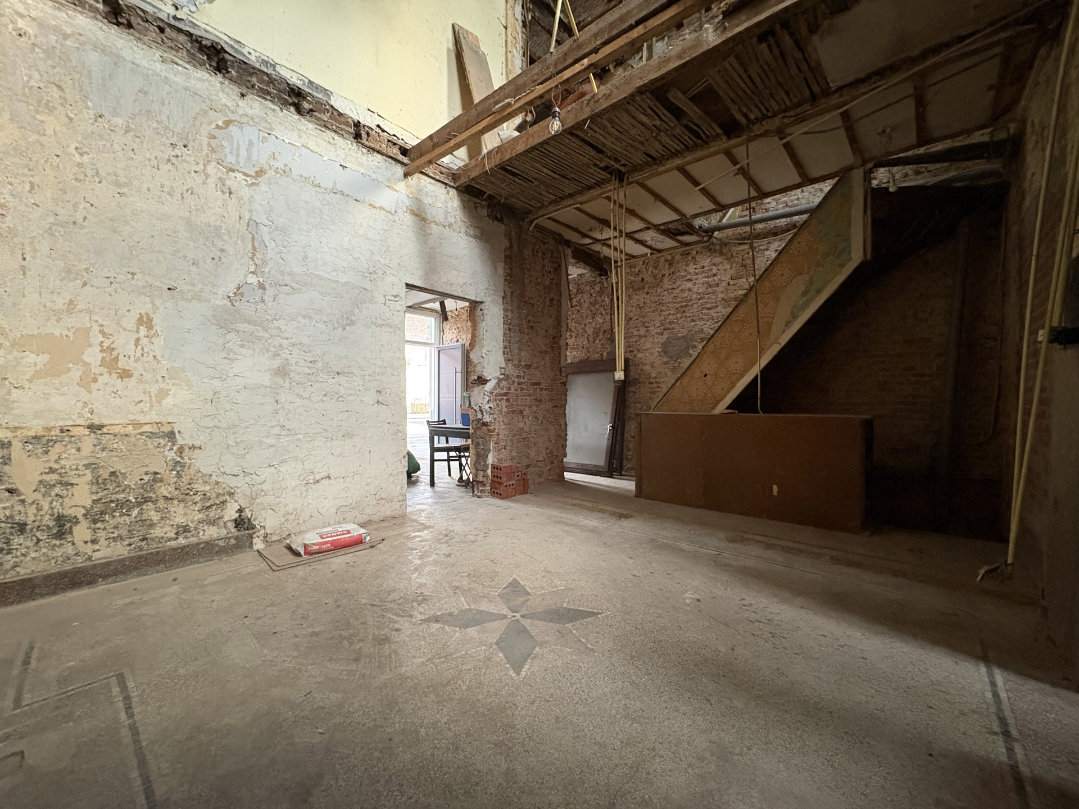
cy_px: 404
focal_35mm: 14
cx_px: 540
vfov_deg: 85.7
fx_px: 436
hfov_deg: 102.1
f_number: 2.2
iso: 1000
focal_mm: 2.22
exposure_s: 1/47
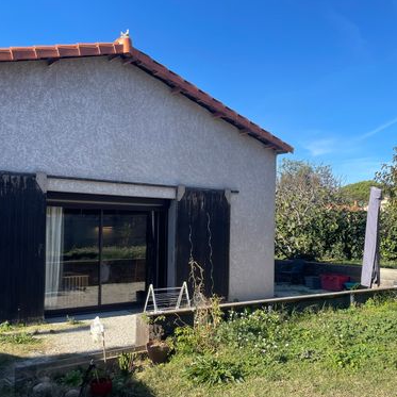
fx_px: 480
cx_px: 193
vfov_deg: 44.7
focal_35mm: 37
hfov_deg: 44.9
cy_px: 235
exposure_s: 1/1715
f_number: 1.6
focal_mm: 4.2
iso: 32
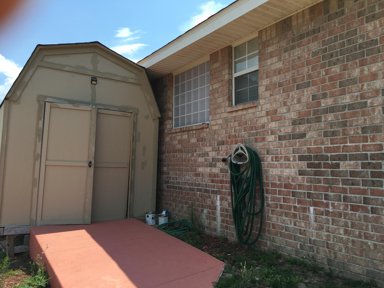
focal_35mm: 29
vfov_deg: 48.2
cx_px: 192
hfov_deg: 61.7
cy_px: 144
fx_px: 322
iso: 25
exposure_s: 1/1054
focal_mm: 4.15
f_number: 2.2
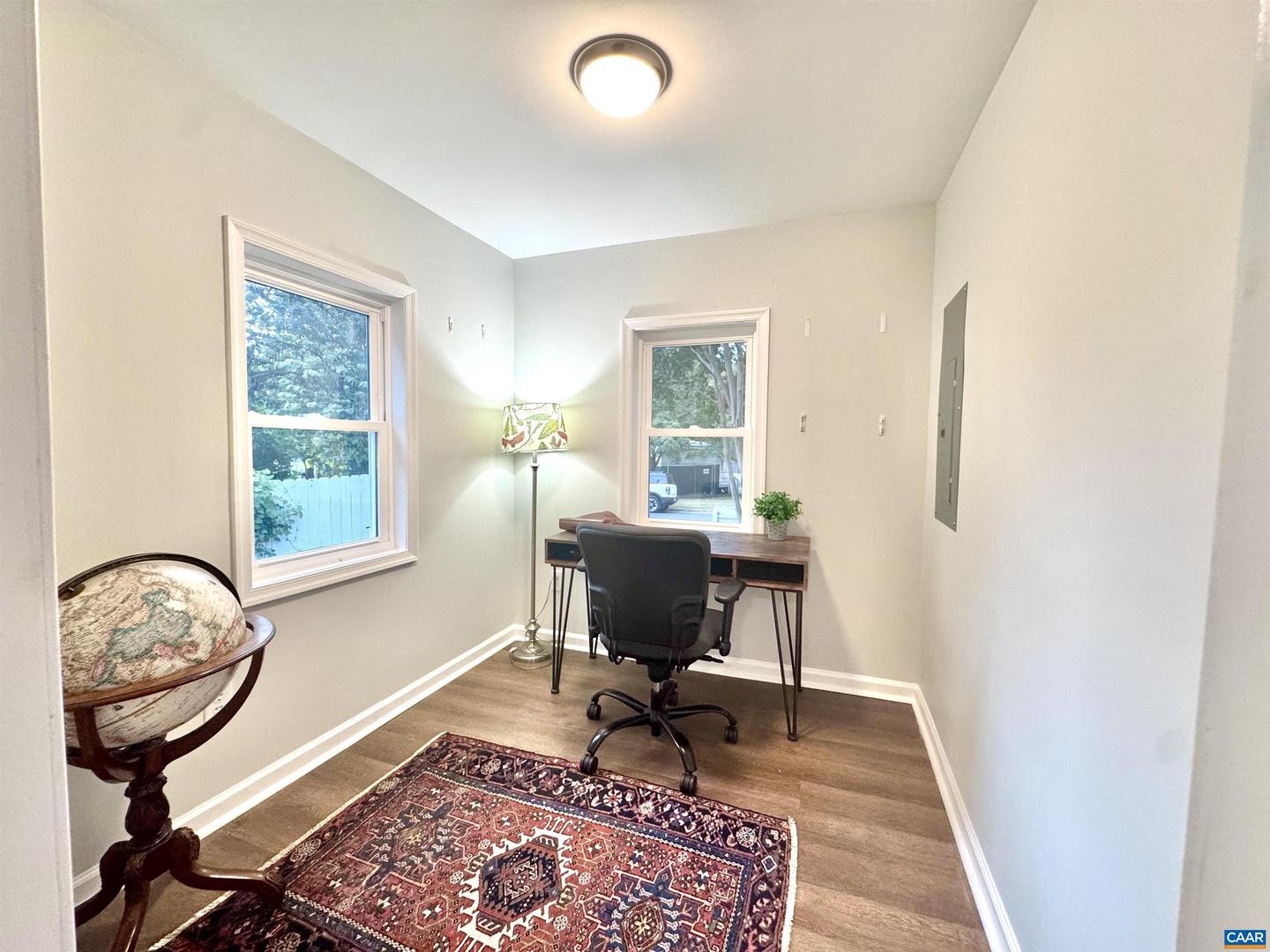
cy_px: 476
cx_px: 635
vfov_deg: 85.7
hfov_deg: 102.1
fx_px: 514
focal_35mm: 14
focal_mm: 2.22
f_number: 2.2
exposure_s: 1/120
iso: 200
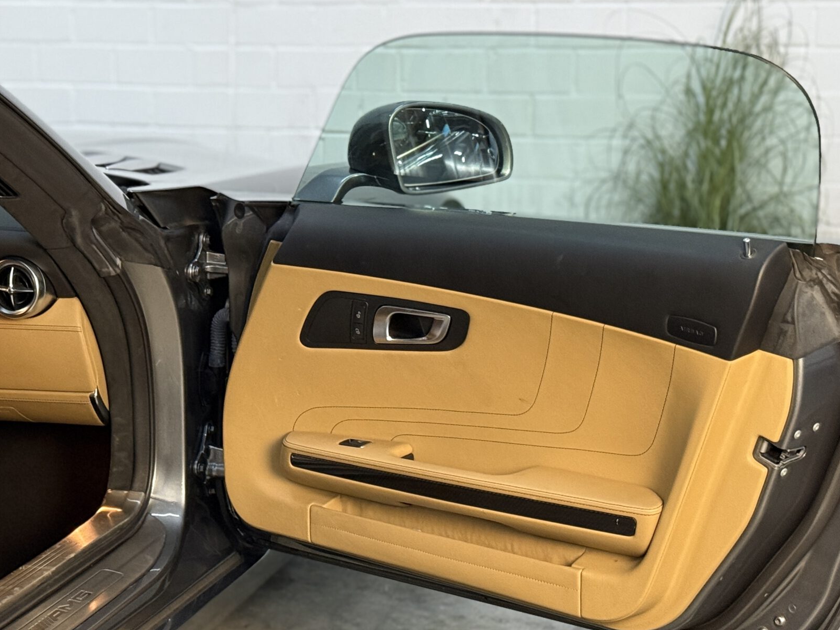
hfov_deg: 25.2
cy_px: 361
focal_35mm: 77
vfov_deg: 19.1
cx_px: 277
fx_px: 1869
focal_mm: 6.76
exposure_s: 1/33
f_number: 1.78
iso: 250
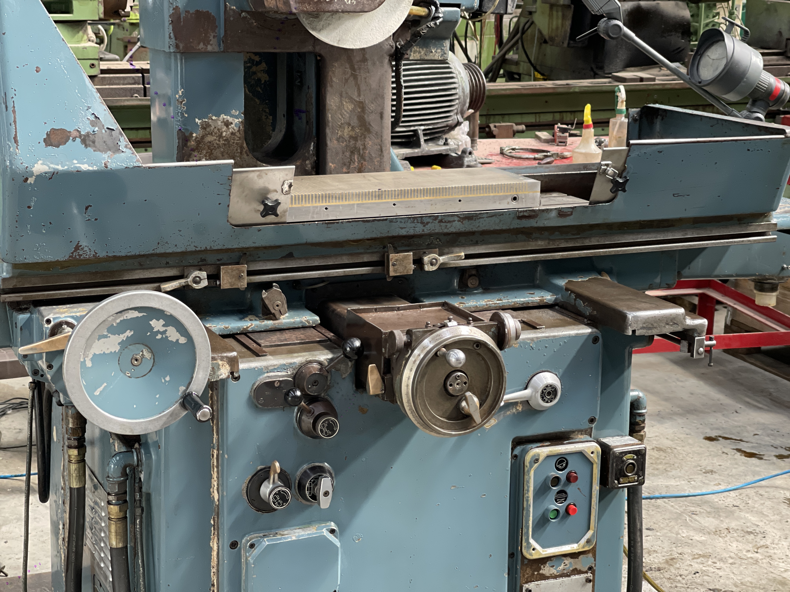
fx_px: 1461
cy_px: 296
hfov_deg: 30.3
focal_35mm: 64
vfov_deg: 22.9
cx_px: 395
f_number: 2.2
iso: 250
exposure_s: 1/74
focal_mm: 7.5
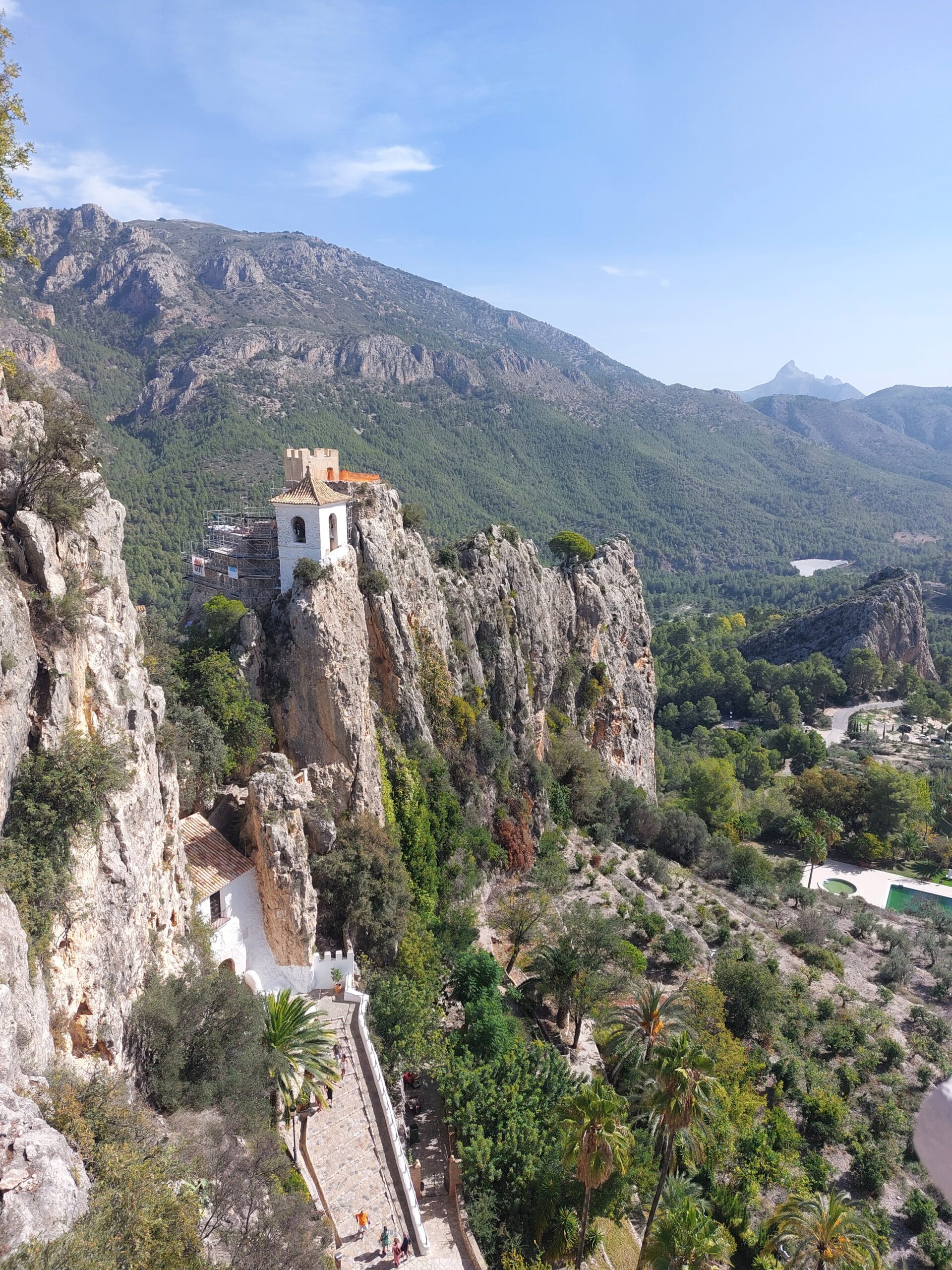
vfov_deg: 69.4
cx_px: 476
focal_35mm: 25
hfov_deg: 54.9
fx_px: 917
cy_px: 635
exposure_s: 1/897
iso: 25
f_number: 1.8
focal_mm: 5.23
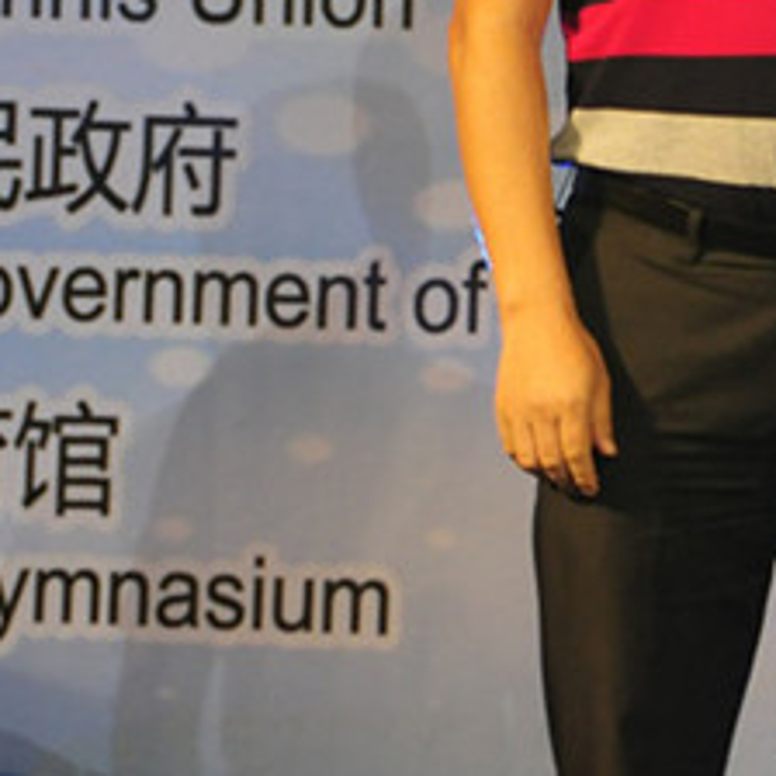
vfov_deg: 4.6
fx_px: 9706
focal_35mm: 383
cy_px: -206
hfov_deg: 4.6
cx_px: 1001
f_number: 5
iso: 800
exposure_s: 1/125
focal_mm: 75
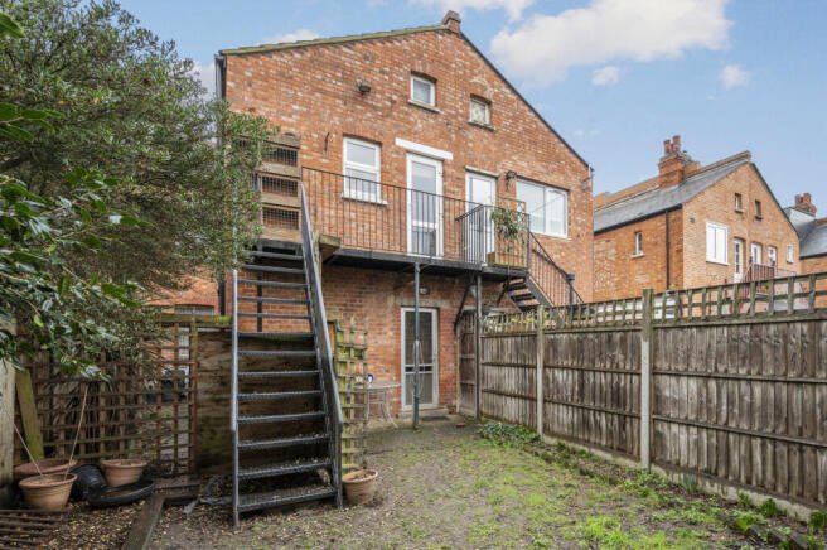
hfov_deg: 104.3
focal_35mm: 14
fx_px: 321
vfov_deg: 81.1
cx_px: 414
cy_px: 275
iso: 400
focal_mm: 14
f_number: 8
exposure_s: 1/100
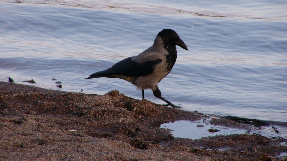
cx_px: 144
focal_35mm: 459
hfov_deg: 4.7
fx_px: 3493
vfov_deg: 2.6
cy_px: 69
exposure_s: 1/160
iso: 50
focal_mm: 55.2
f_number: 4
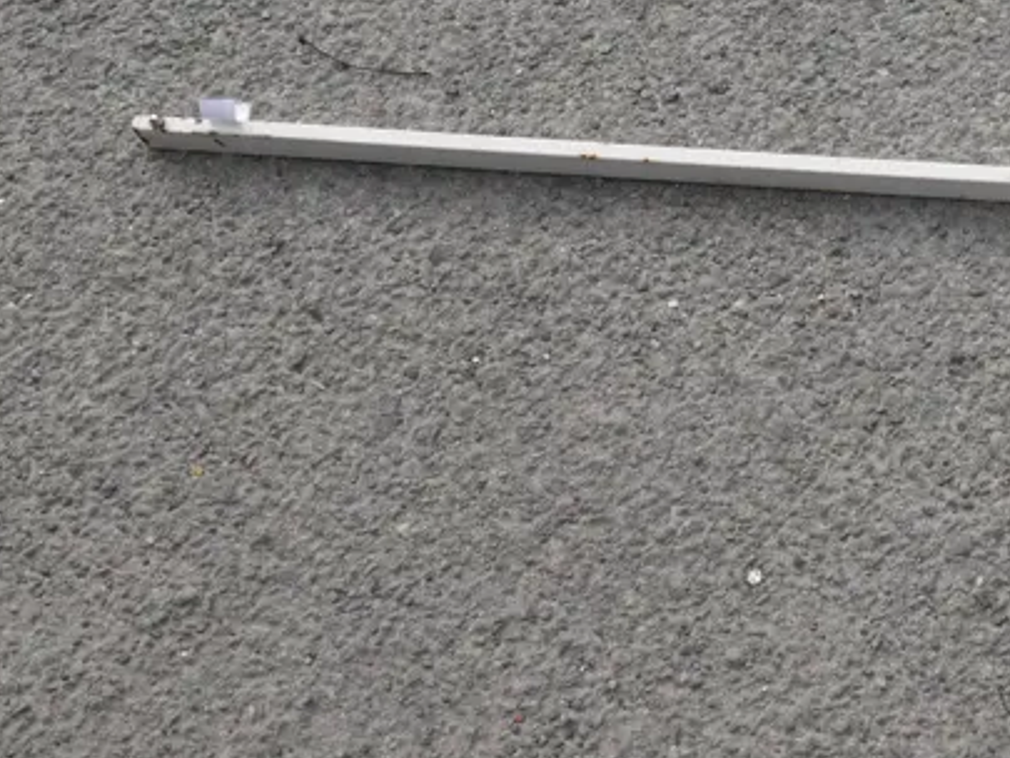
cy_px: 218
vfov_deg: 18.1
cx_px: 1040
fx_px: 2364
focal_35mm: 81
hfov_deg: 23.0
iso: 200
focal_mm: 16
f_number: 7.1
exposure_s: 1/400
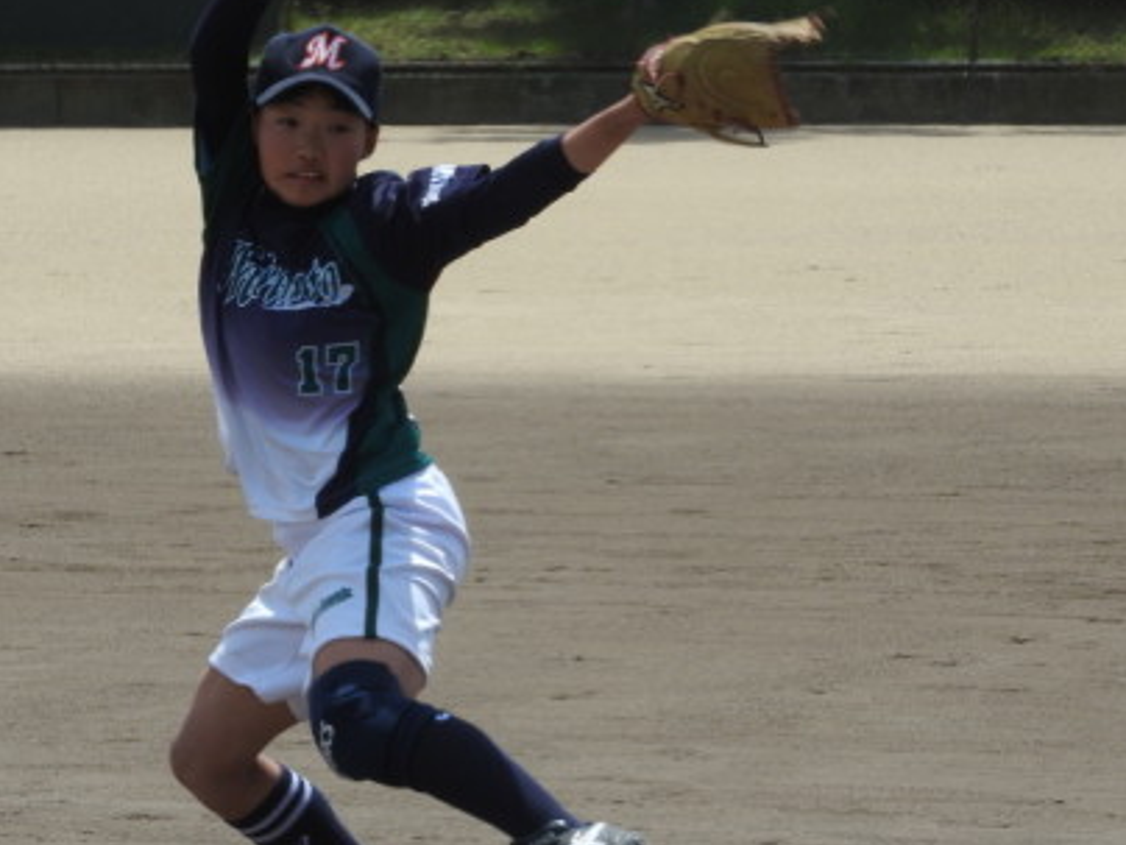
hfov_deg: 4.9
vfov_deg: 3.7
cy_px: 544
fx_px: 13044
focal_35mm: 401
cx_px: 521
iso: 100
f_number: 5.5
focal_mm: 48.4
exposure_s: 1/640
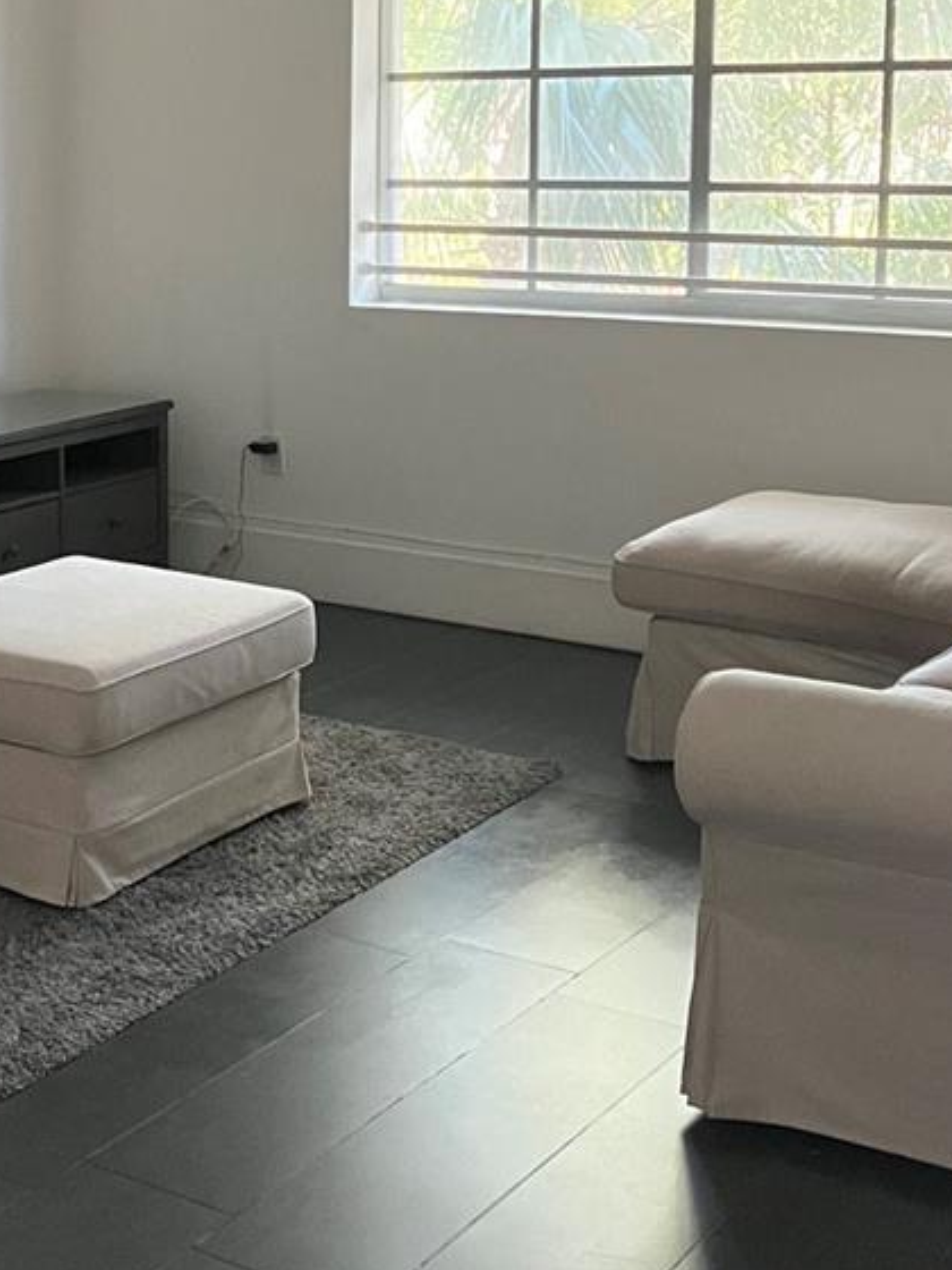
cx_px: 9
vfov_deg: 31.9
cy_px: 408
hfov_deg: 23.4
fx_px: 2200
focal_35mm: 60
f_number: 1.8
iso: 320
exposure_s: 1/53
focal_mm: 3.99
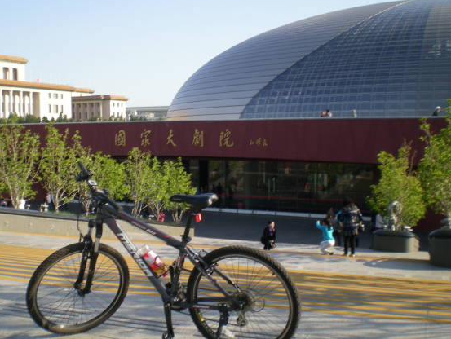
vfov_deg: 31.5
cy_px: 193
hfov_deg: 41.1
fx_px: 600
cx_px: 186
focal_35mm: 46
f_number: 4.6
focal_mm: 6.3
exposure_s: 1/165
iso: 50
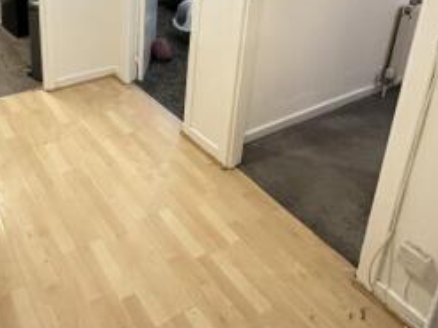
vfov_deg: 38.0
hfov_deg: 51.6
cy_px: -3
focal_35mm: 33
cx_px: 82
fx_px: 417
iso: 320
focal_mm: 2.22
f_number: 2.2
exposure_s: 1/50
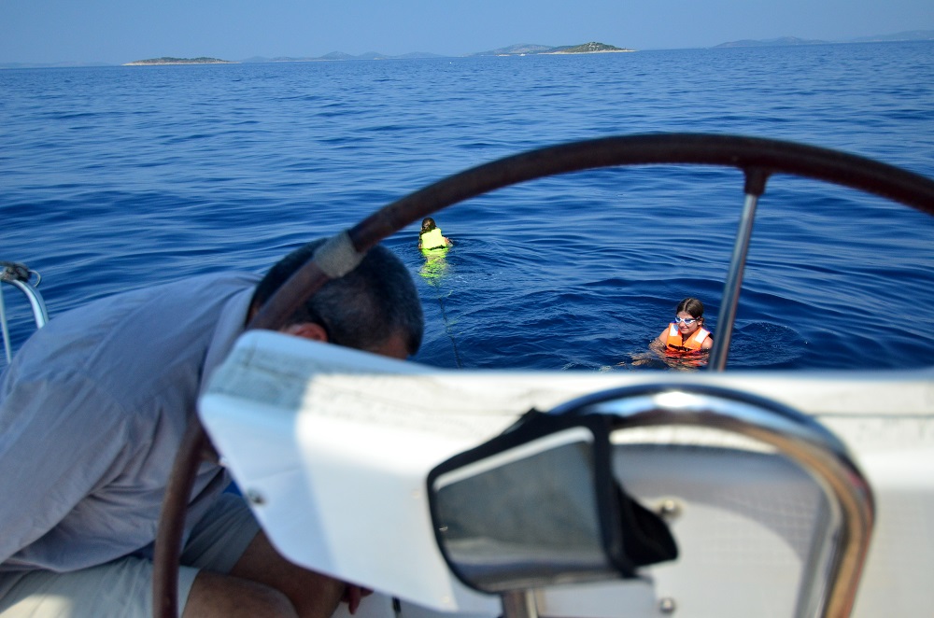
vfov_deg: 39.8
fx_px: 854
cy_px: 309
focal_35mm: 33
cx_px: 467
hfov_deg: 57.3
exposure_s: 1/8000
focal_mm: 22
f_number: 4
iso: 720
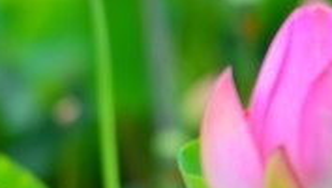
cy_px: -9
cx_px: -8
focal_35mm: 850
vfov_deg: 1.4
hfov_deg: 2.5
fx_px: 7491
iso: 100
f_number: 6.3
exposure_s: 1/80
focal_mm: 150
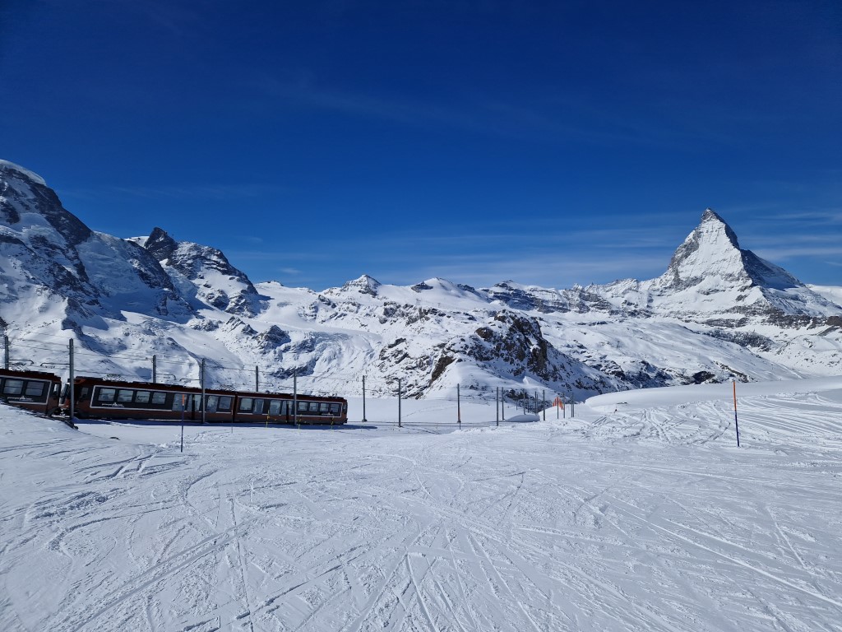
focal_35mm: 23
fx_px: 559
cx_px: 421
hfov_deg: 73.9
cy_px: 316
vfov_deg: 58.9
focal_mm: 5.4
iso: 50
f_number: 1.8
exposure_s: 1/9728
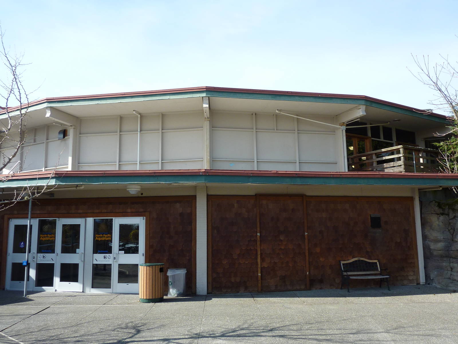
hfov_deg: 61.7
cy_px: 172
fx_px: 384
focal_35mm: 29
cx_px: 229
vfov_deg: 48.2
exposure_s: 1/500
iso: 100
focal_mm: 4.7
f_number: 3.4
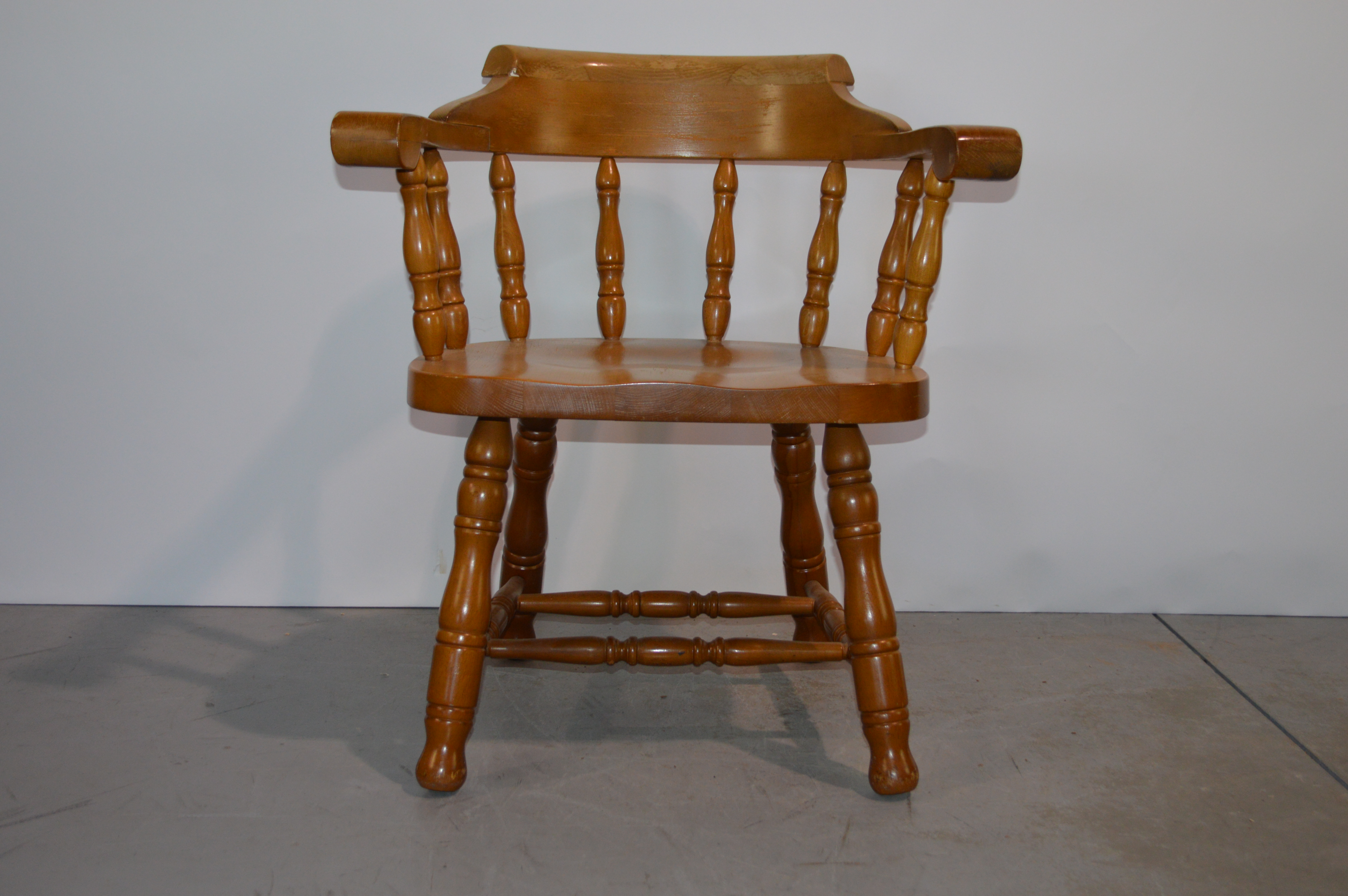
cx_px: 674
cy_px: 448
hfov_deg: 43.6
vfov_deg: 29.8
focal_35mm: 45
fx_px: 1683
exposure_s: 1/60
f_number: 4.5
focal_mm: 30
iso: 560
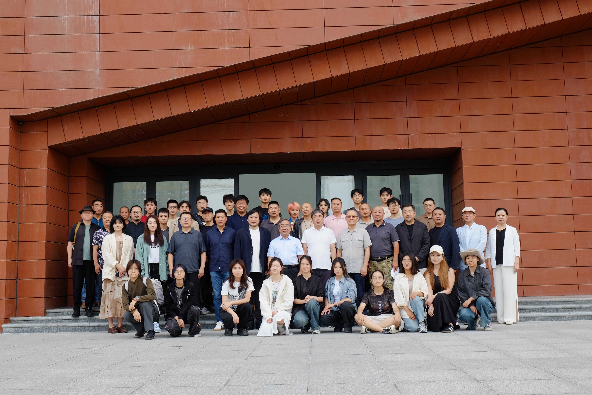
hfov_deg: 48.5
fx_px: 658
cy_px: 198
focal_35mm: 40
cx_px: 296
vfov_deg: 33.4
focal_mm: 26.5
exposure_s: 1/125
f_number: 5.6
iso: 400
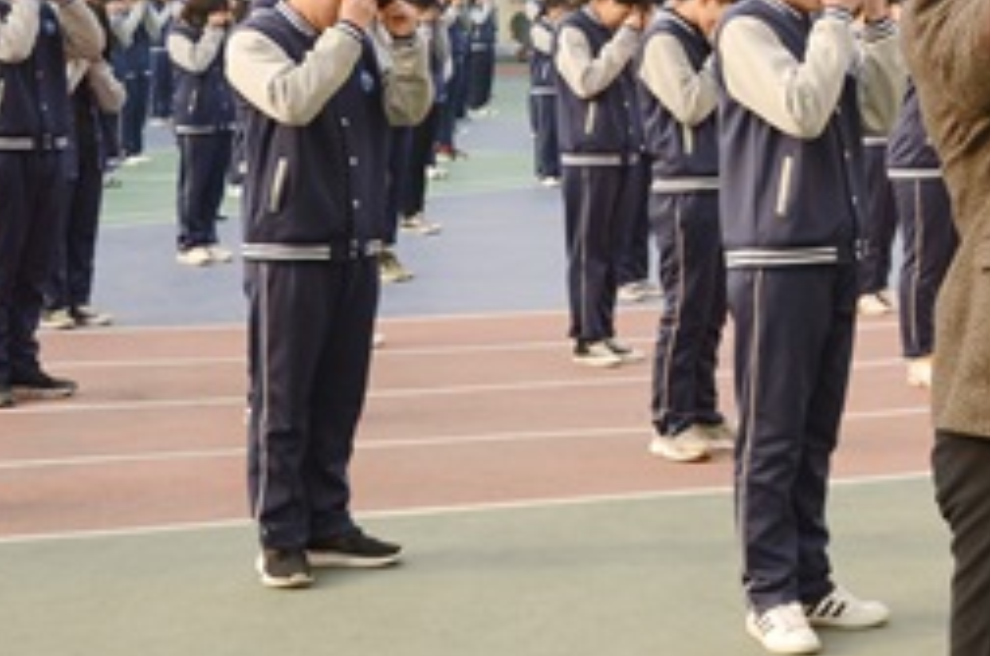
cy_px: 61
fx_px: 2448
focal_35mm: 89
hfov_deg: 21.8
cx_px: 1065
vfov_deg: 15.1
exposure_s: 1/125
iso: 125
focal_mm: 25
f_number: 5.6
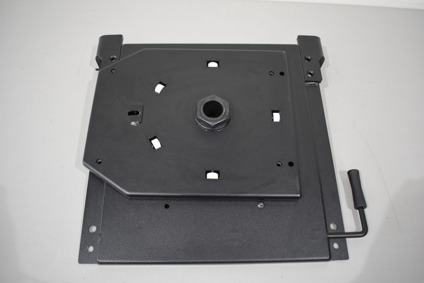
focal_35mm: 30
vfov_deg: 43.6
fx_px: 353
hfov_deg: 61.9
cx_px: 212
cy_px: 142
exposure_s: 1/125
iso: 800
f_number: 3.8
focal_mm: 20
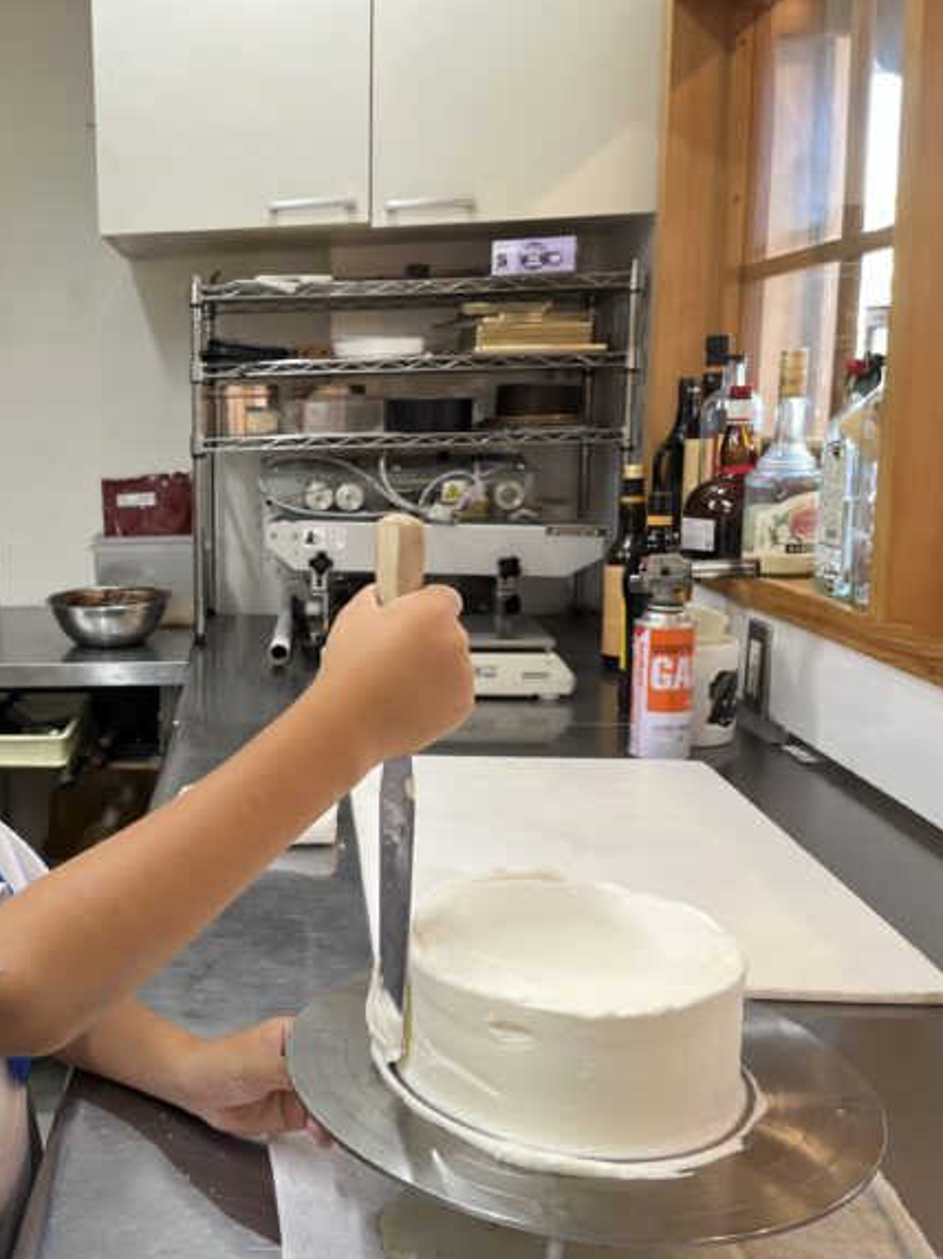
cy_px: 633
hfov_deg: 38.1
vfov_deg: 52.6
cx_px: 101
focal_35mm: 35
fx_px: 1272
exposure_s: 1/120
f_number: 1.6
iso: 125
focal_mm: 5.1
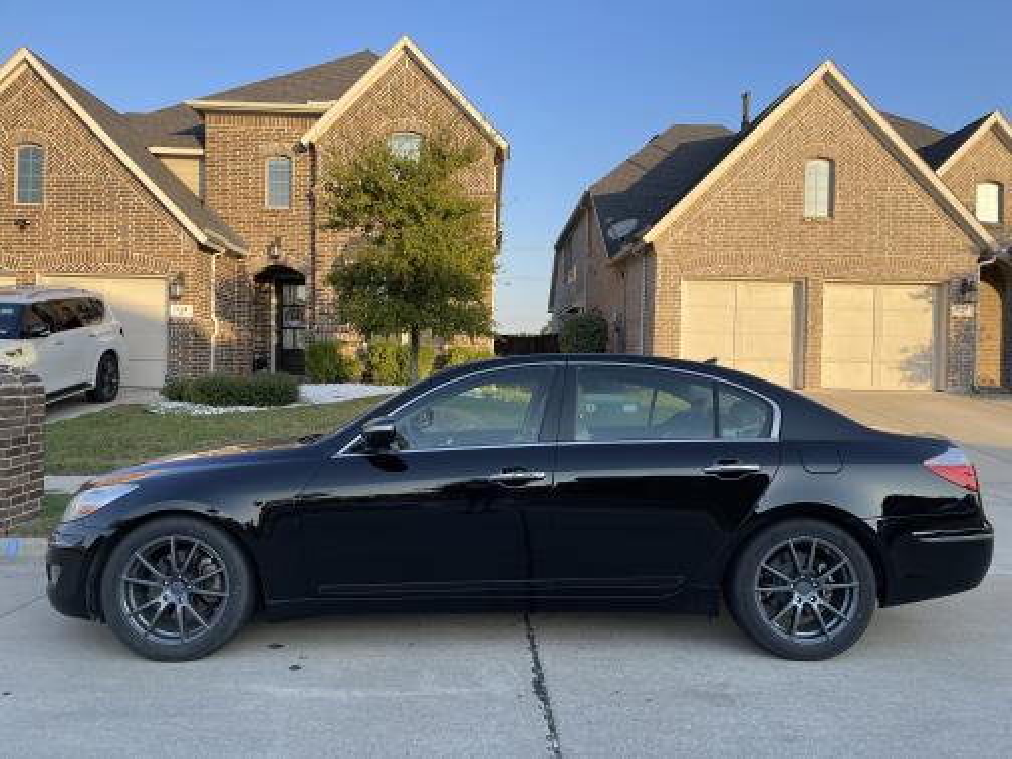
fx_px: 731
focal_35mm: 25
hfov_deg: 69.4
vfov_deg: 54.9
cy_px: 380
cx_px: 506
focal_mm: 5.1
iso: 32
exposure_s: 1/945
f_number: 1.6
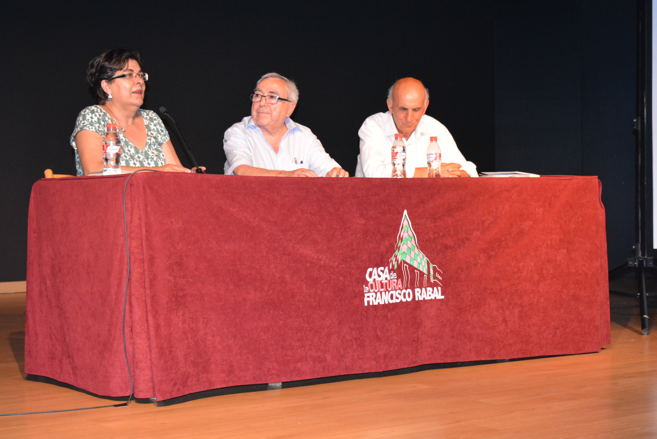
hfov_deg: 29.8
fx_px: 1233
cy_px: 220
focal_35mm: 68
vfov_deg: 20.2
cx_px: 328
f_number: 5
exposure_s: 1/60
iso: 3200
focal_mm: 45
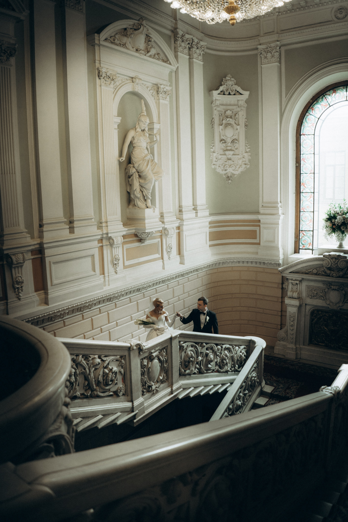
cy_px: 261
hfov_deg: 46.4
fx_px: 406
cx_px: 174
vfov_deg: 65.5
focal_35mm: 28
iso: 100
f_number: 2.5
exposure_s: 1/200
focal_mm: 28
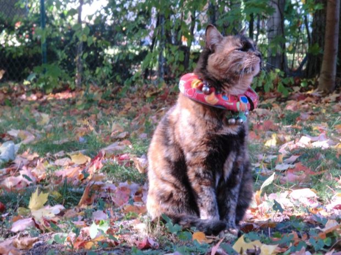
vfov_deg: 13.7
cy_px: 128
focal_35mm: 108
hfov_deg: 18.2
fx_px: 1064
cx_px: 170
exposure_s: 1/60
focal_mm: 19.1
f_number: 4.4
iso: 400
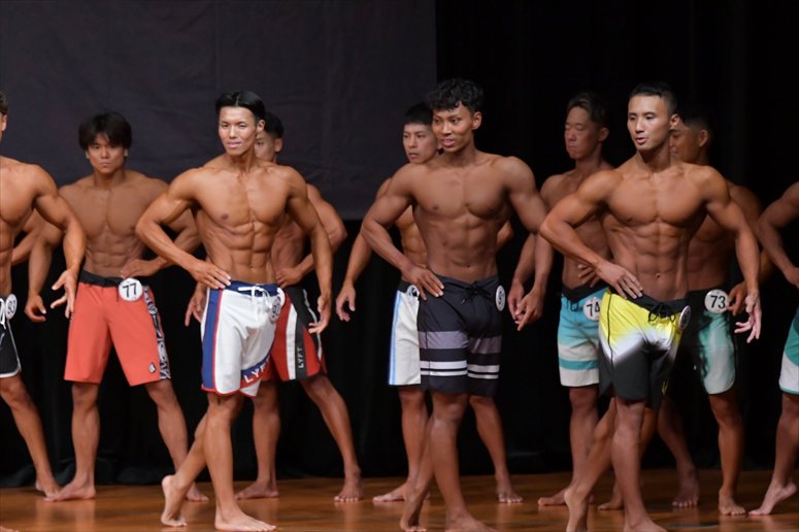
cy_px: 266
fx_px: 5990
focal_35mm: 270
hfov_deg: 7.6
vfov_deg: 5.1
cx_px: 400
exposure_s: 1/400
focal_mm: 180
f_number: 5.6
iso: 5000
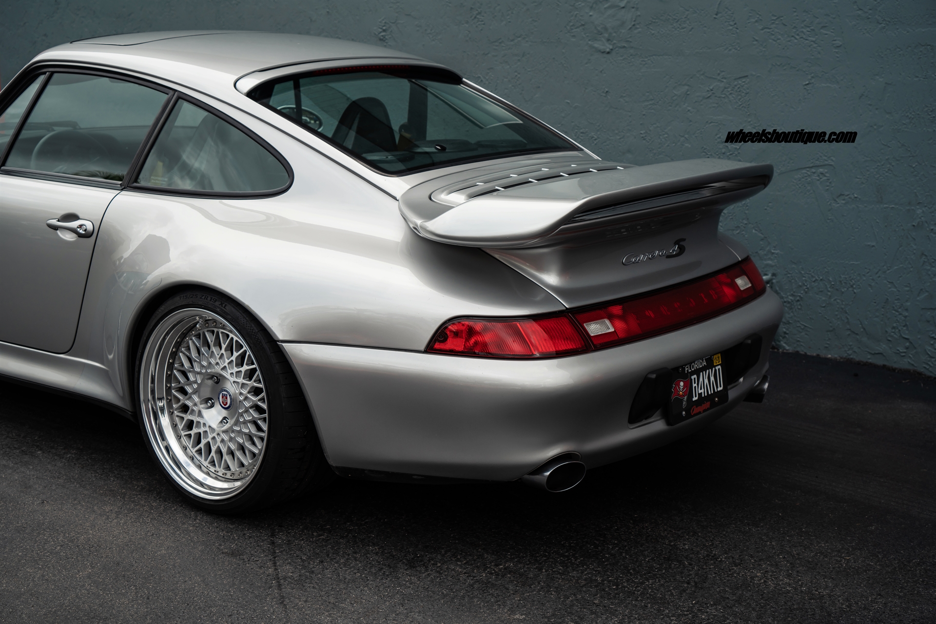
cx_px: 468
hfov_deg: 37.5
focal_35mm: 53
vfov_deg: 25.5
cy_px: 312
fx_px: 1378
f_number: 6.3
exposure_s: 1/500
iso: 200
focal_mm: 53
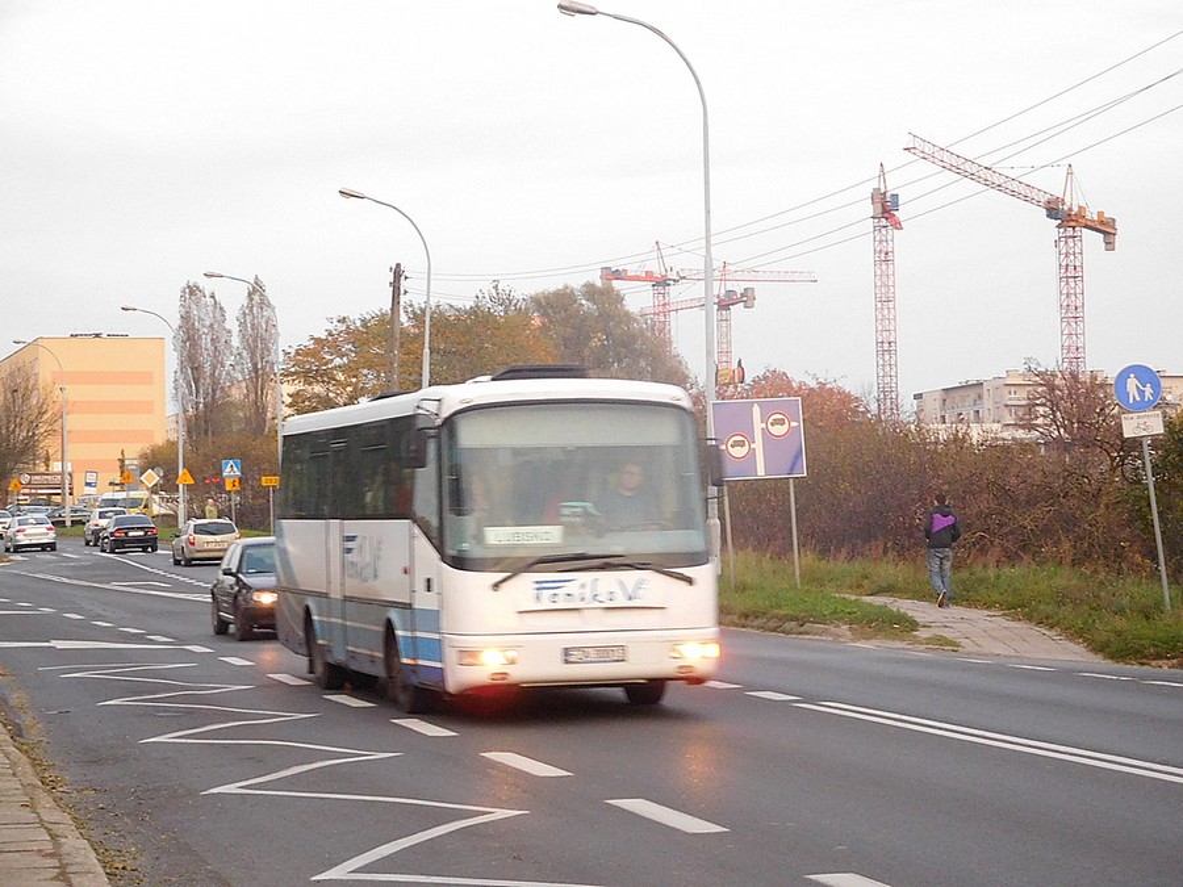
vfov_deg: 16.4
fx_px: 3076
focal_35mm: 90
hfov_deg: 21.8
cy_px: 444
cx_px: 592
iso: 400
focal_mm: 16.1
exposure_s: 1/80
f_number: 4.7
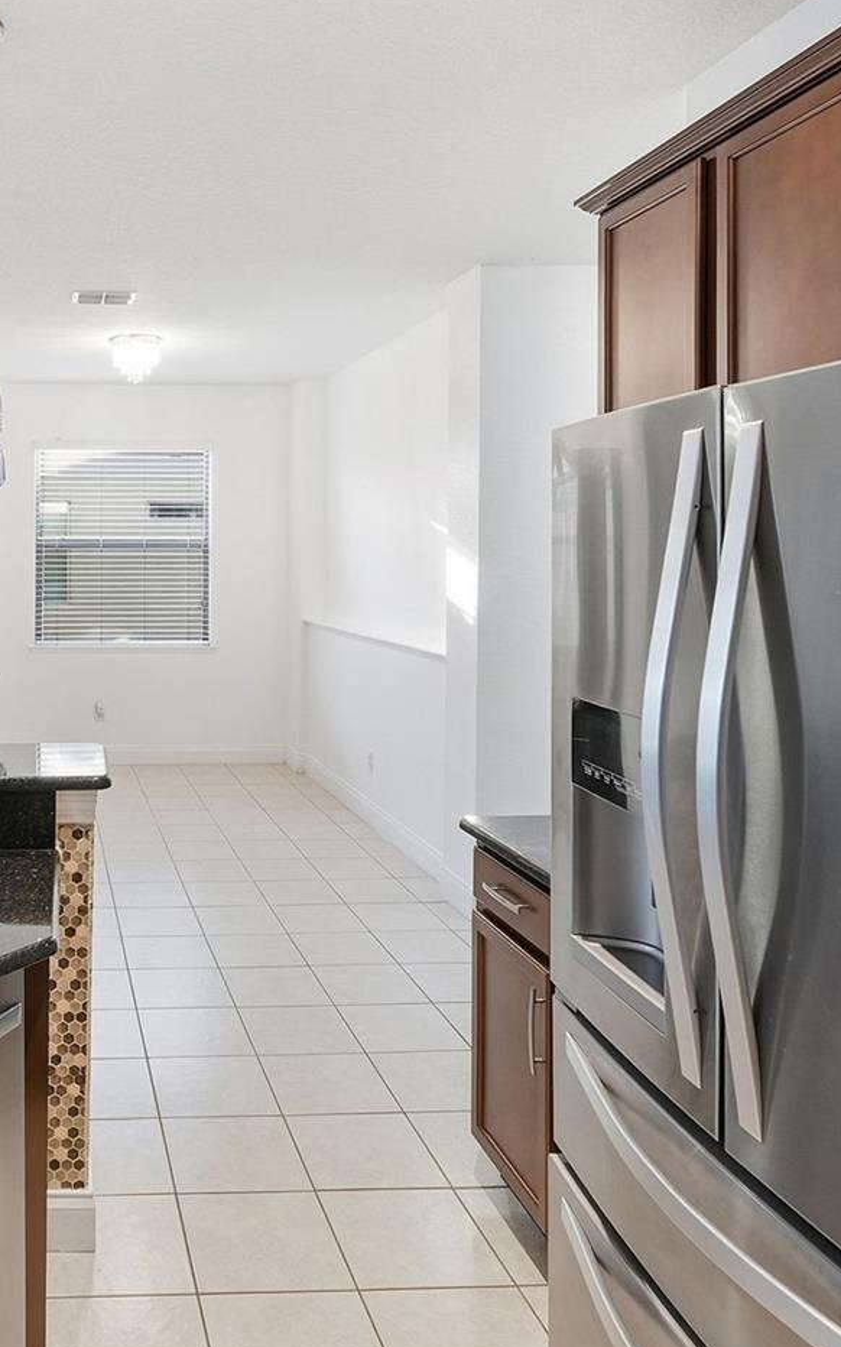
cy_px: 588
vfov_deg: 66.2
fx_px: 1027
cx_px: 81
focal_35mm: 28
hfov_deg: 41.0
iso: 500
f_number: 8
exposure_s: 1/40
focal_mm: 16
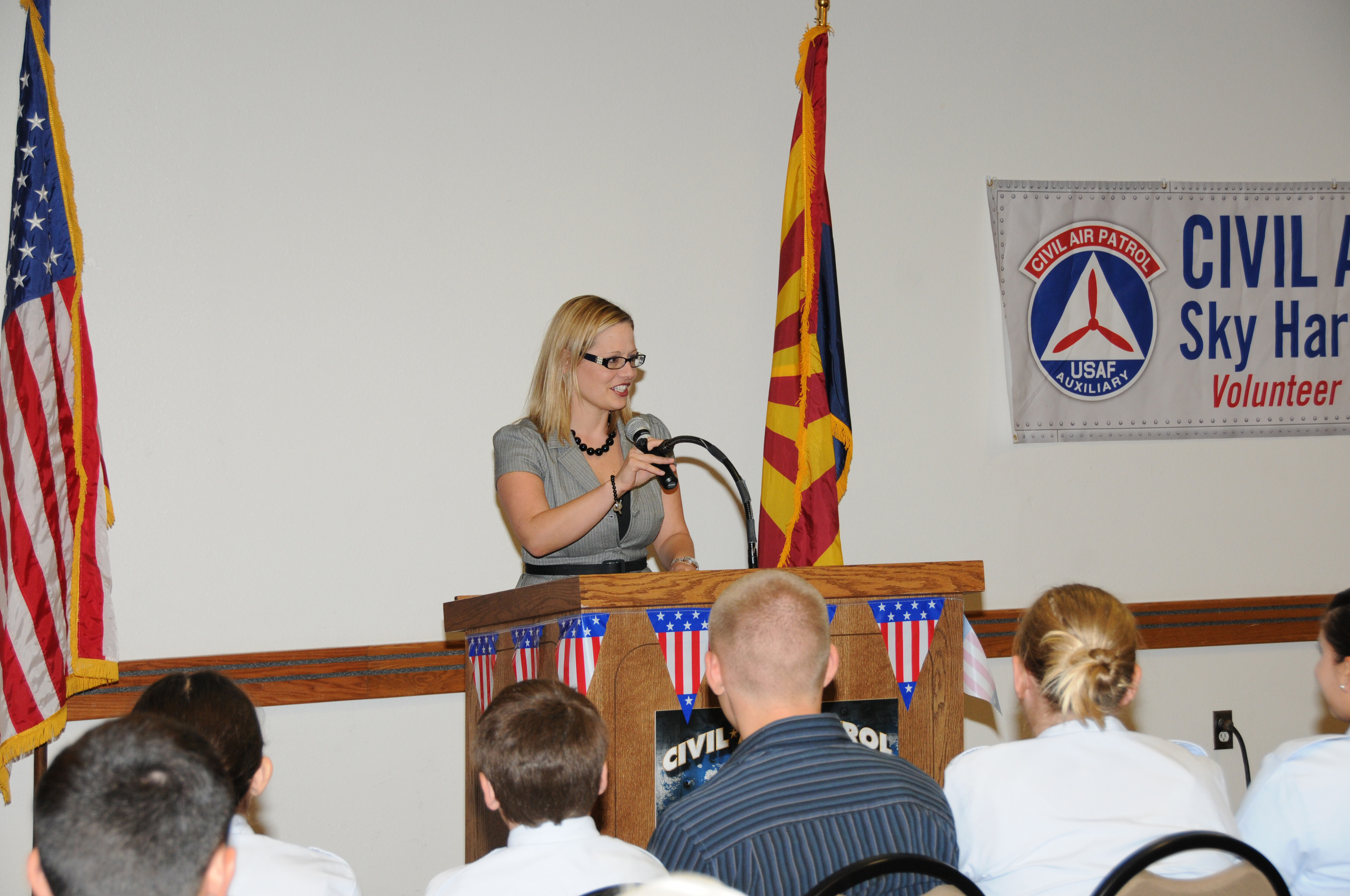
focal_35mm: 82
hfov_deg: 24.6
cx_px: 675
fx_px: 3090
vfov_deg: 16.5
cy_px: 448
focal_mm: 55
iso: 500
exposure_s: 1/60
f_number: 6.3
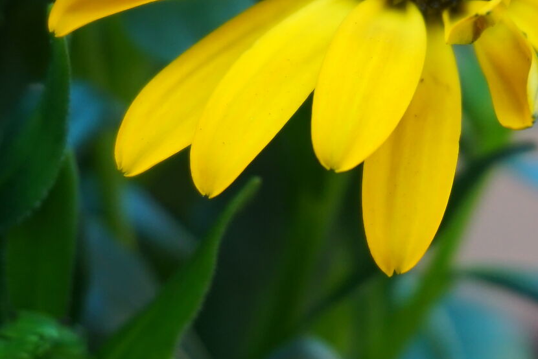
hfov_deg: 9.7
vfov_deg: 6.4
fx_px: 3176
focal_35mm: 212
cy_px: -104
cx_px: 393
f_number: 5.6
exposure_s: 1/80
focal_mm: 49
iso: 400
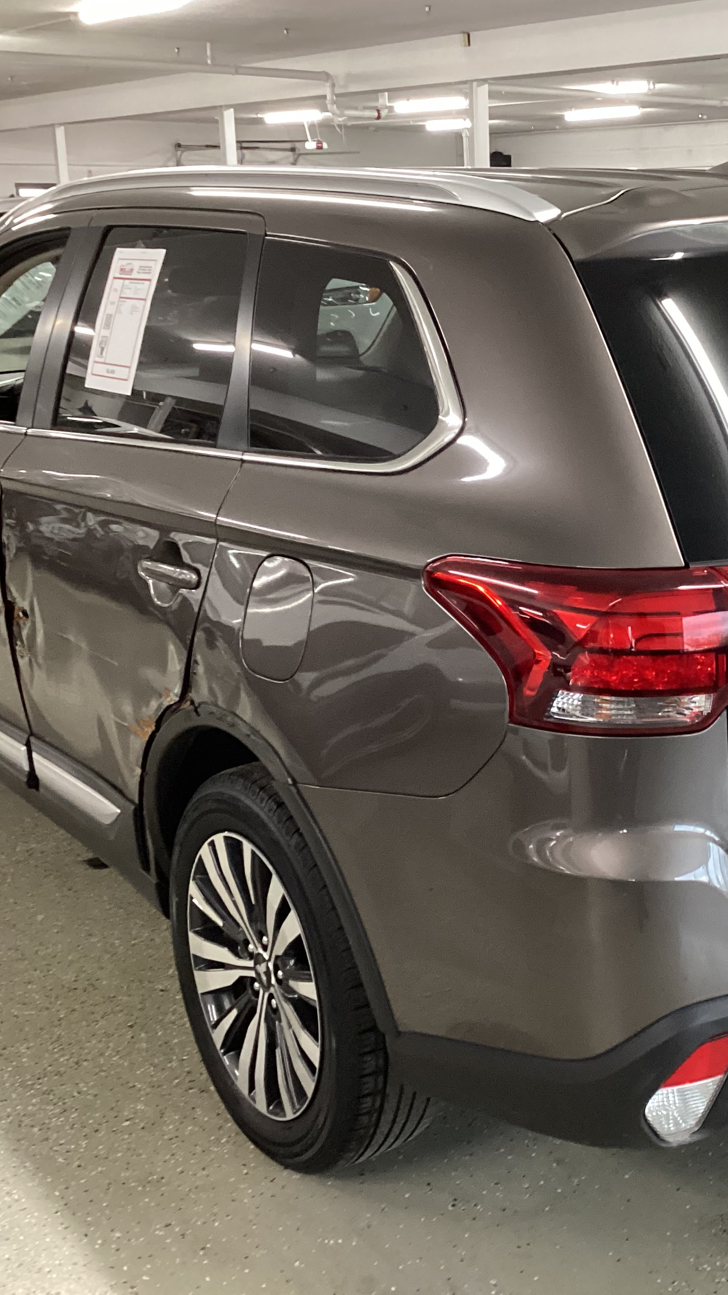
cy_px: 644
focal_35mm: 46
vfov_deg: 44.6
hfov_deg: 25.5
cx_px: 579
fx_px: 1578
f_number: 2.4
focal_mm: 3.3
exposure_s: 1/40
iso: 320
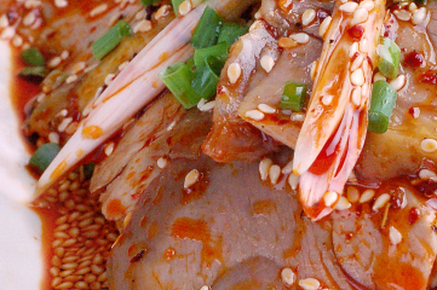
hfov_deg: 9.6
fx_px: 2583
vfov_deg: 6.4
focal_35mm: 213
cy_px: 45
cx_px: 449
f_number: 13
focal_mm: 50
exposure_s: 1/320
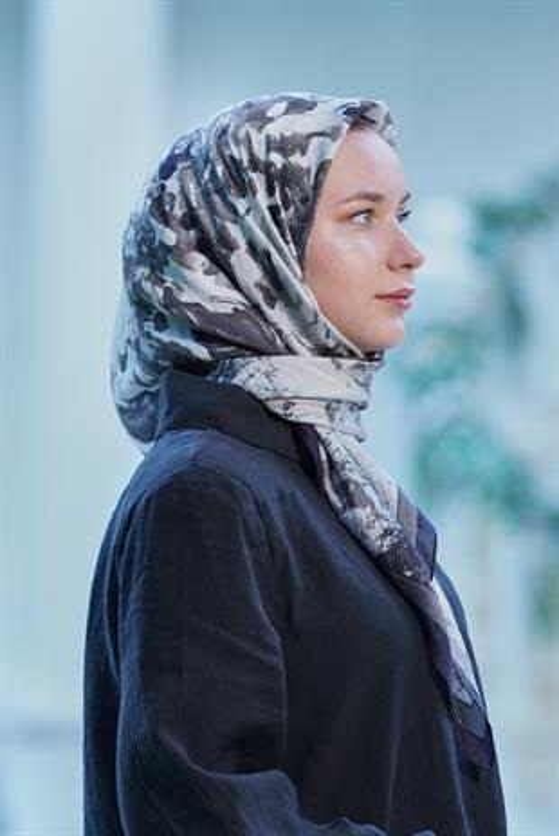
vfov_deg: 15.8
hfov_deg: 10.6
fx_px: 3023
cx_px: 280
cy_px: 418
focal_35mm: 130
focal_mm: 130
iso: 640
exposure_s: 1/200
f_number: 3.5
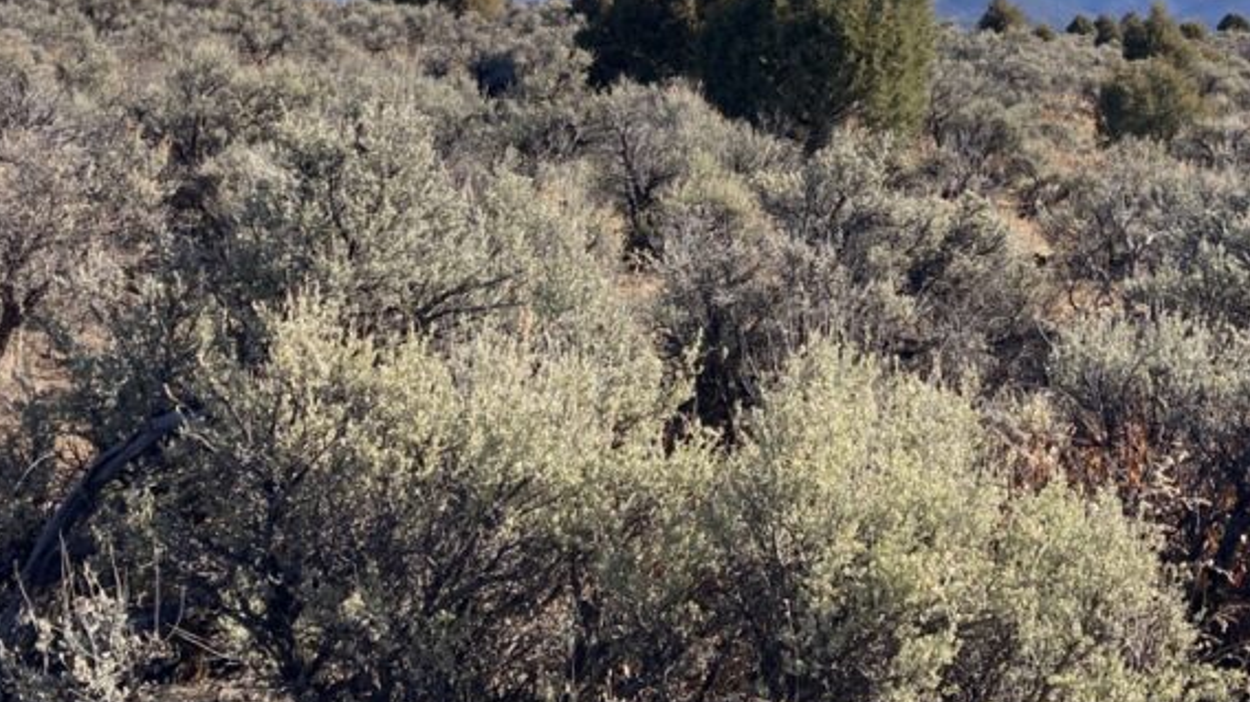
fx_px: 1822
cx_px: 830
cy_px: 24
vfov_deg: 21.2
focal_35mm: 55
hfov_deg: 37.5
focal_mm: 3.99
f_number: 1.8
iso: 20
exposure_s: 1/1675
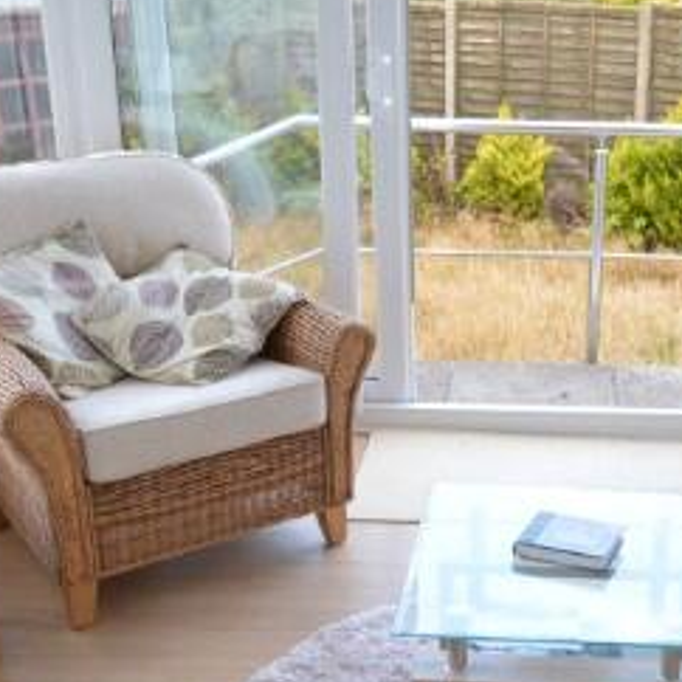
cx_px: 544
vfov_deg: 31.5
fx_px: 1204
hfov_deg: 30.9
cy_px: 420
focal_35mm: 54
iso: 400
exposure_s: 1/50
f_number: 8
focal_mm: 10
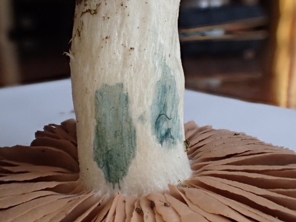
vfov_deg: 46.8
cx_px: 148
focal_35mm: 30
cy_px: 111
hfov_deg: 60.0
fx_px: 257
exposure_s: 1/125
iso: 800
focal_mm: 5.5
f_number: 3.2
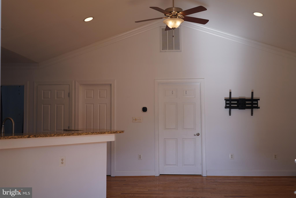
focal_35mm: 36
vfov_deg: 36.9
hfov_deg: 53.1
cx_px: 148
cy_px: 99
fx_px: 296
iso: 100
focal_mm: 36
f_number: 4
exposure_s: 1/160
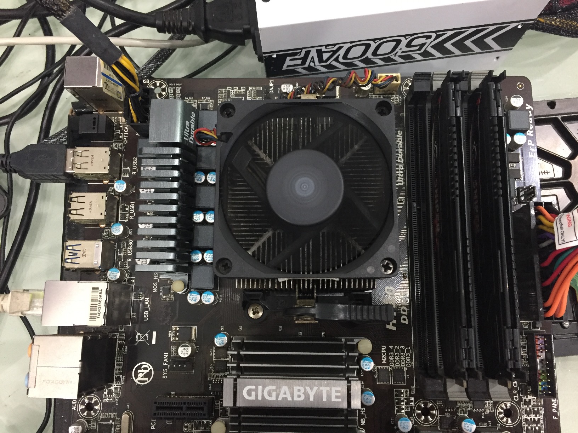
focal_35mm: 29
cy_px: 216
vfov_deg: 48.2
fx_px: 484
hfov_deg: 61.7
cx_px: 289
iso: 250
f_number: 2.2
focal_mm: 4.15
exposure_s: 1/33
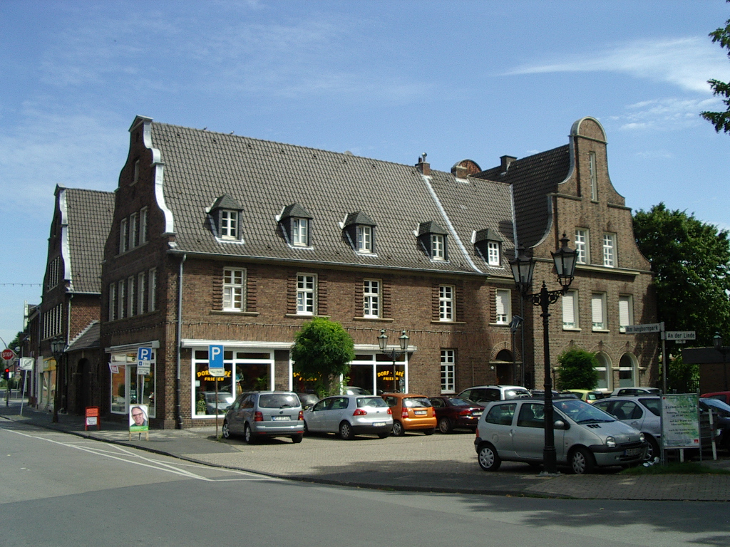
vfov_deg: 37.7
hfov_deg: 49.0
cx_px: 365
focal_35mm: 38
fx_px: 801
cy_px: 274
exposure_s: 1/400
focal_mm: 5.8
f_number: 4.8
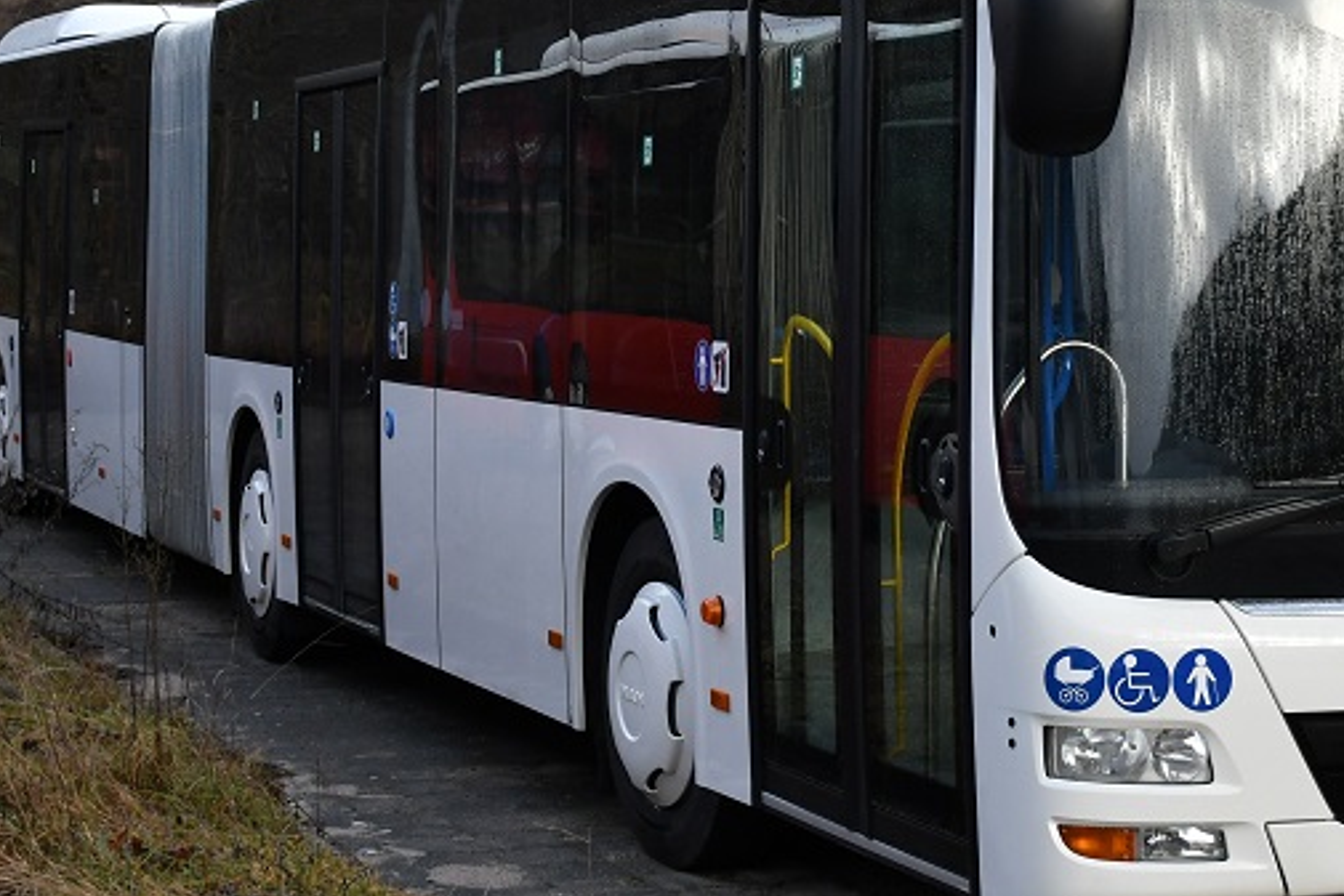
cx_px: 918
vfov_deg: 14.7
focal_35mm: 93
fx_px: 3473
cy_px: 269
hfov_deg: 21.8
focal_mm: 30
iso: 560
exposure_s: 1/1000
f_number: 4
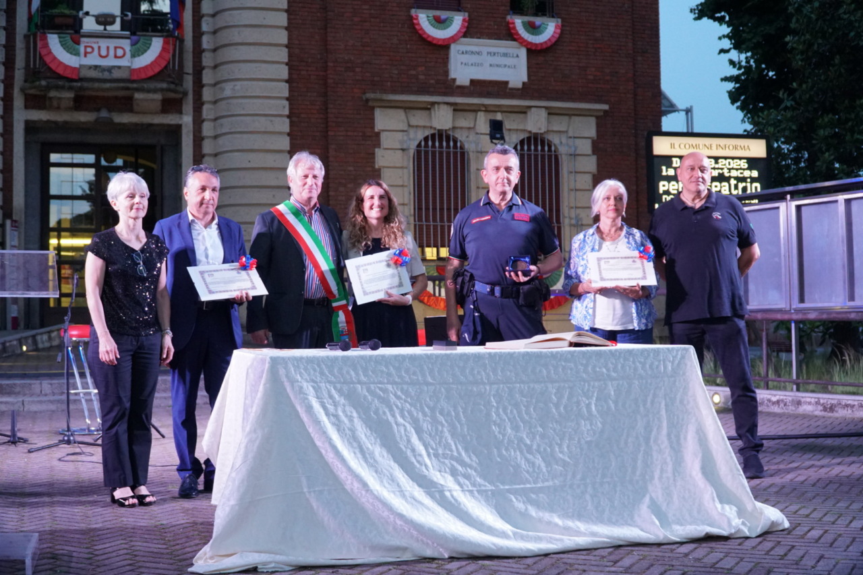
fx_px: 1007
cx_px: 432
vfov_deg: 31.9
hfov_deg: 46.4
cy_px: 288
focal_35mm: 42
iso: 2500
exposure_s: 1/160
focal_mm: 28
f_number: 4
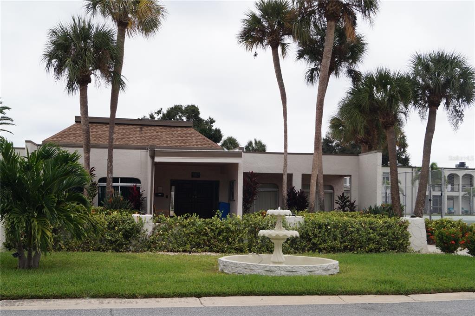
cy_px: 158
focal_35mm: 45
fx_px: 593
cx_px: 238
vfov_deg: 29.8
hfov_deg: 43.6
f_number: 9
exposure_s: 1/125
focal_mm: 30
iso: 100
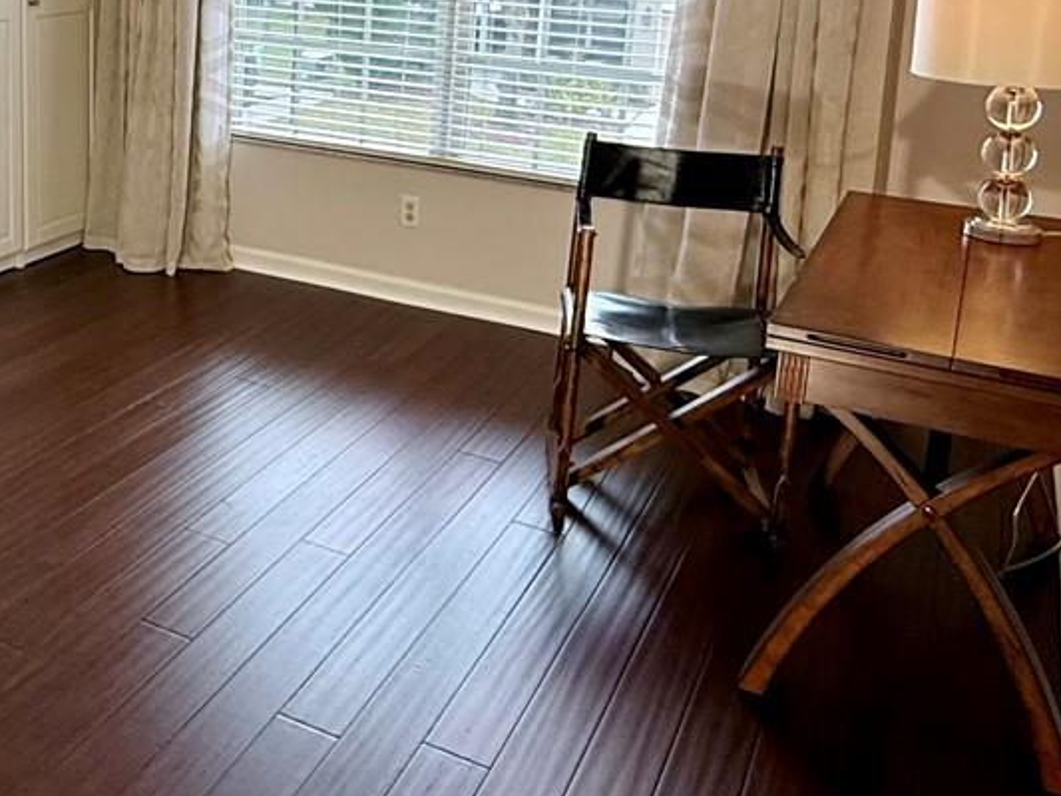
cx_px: 203
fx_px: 1288
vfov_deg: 33.2
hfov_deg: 42.6
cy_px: 133
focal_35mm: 42
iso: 125
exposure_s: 1/120
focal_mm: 2.22
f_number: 2.2
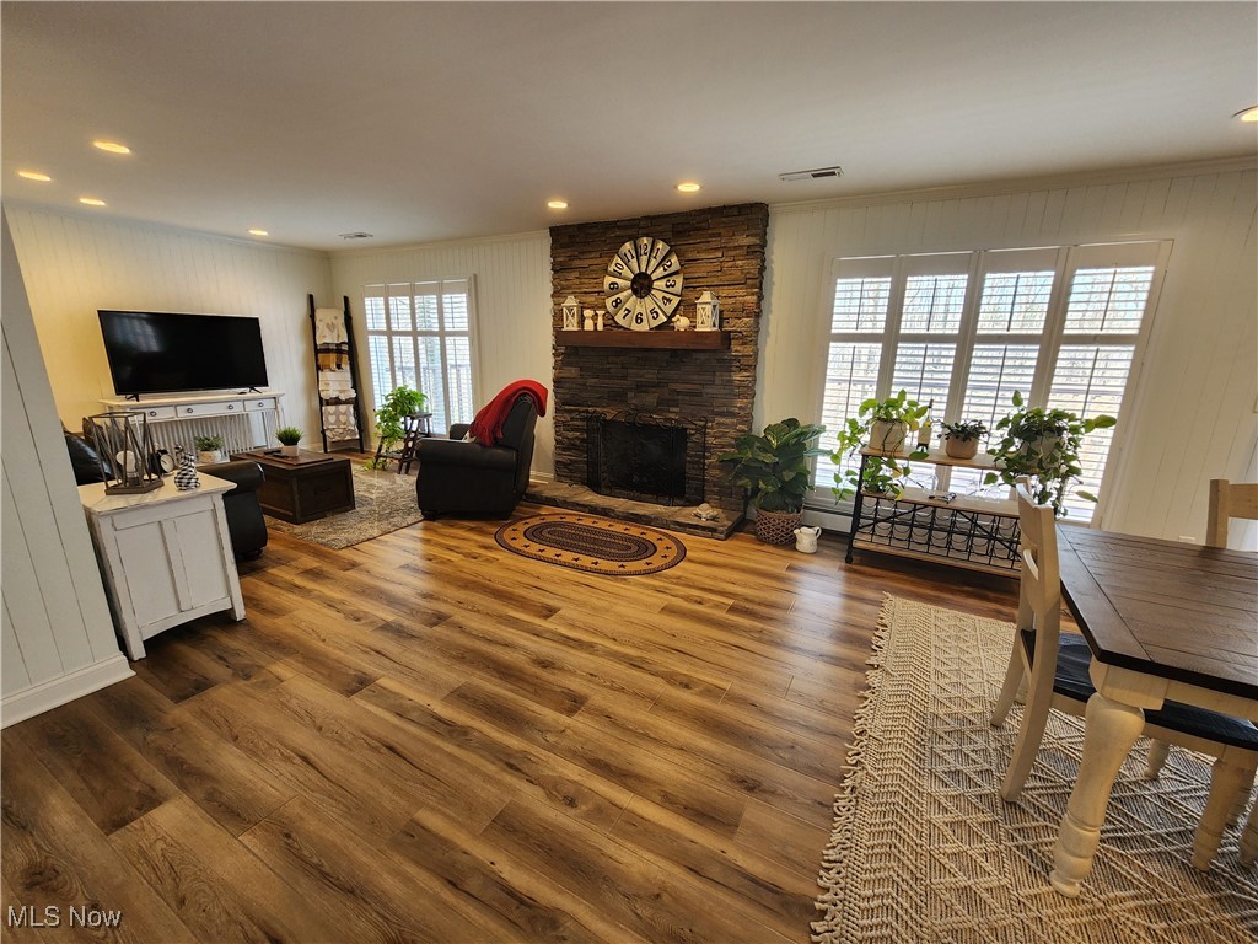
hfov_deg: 106.2
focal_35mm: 13
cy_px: 472
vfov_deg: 89.9
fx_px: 472
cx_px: 629
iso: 160
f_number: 2.2
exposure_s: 1/60
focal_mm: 2.2
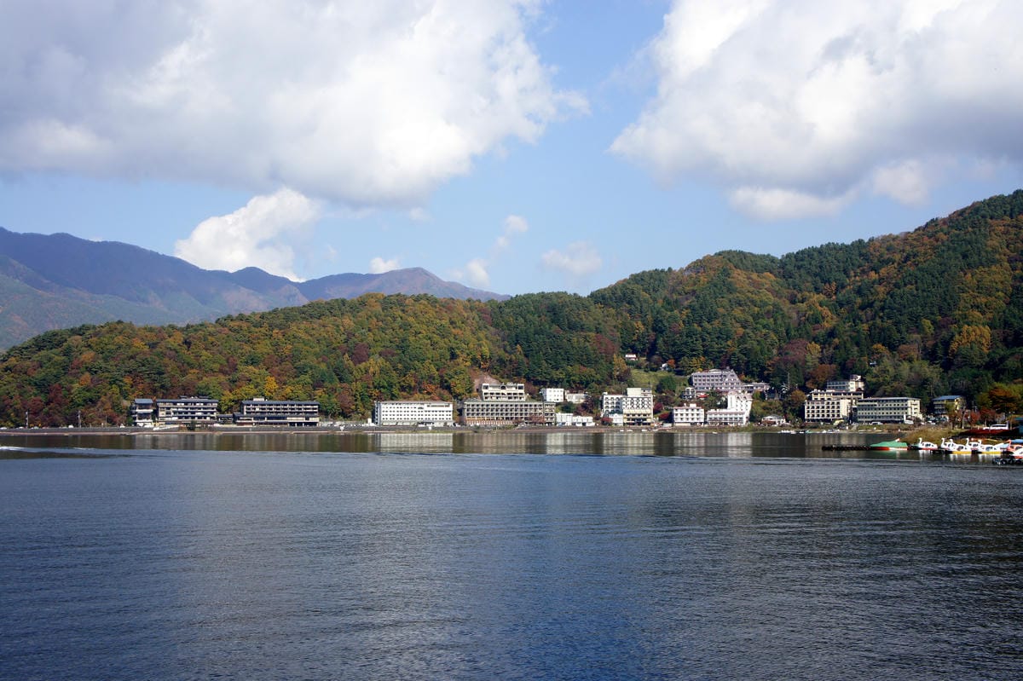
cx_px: 512
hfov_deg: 45.4
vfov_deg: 31.2
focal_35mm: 43
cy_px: 340
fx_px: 1221
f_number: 13
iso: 200
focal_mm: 29
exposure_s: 1/200
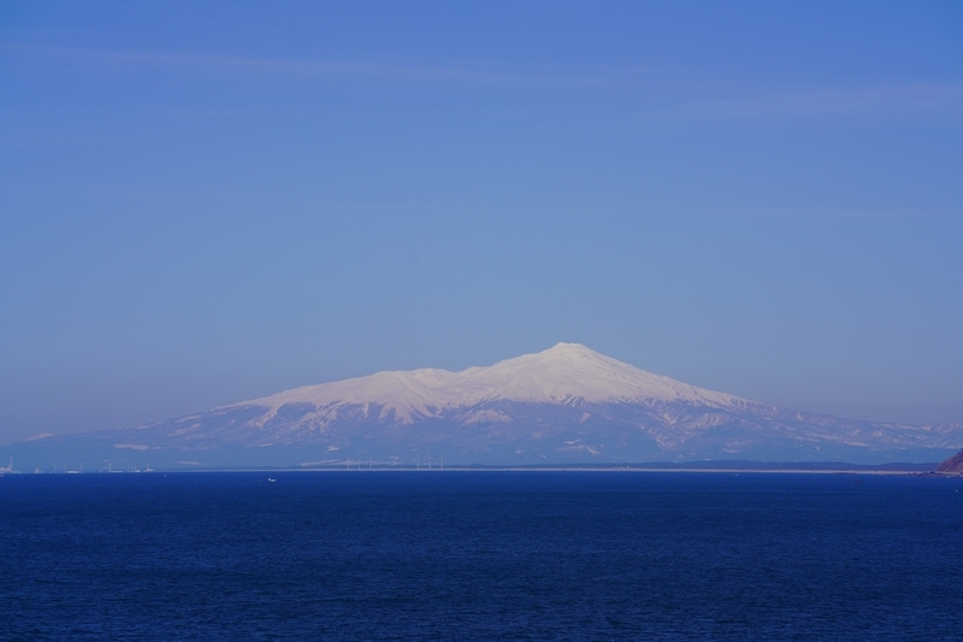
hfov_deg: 16.3
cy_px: 321
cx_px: 482
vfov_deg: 10.9
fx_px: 3370
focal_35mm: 126
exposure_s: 1/800
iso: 100
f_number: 8
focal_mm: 126
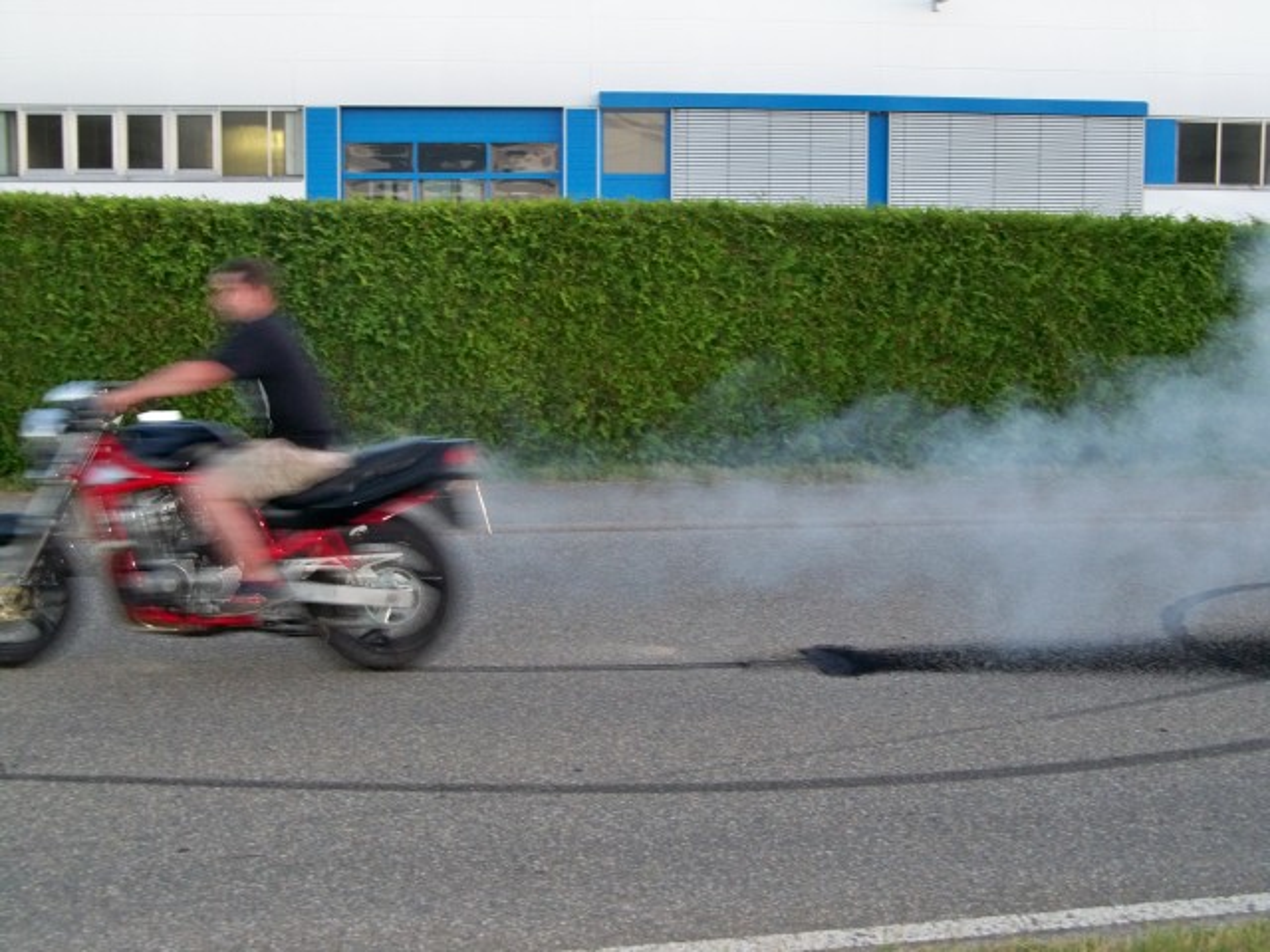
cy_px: 476
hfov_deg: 38.2
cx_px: 635
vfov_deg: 29.1
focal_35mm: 50
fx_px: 1834
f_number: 3.8
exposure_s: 1/30
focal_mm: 8.8
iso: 200
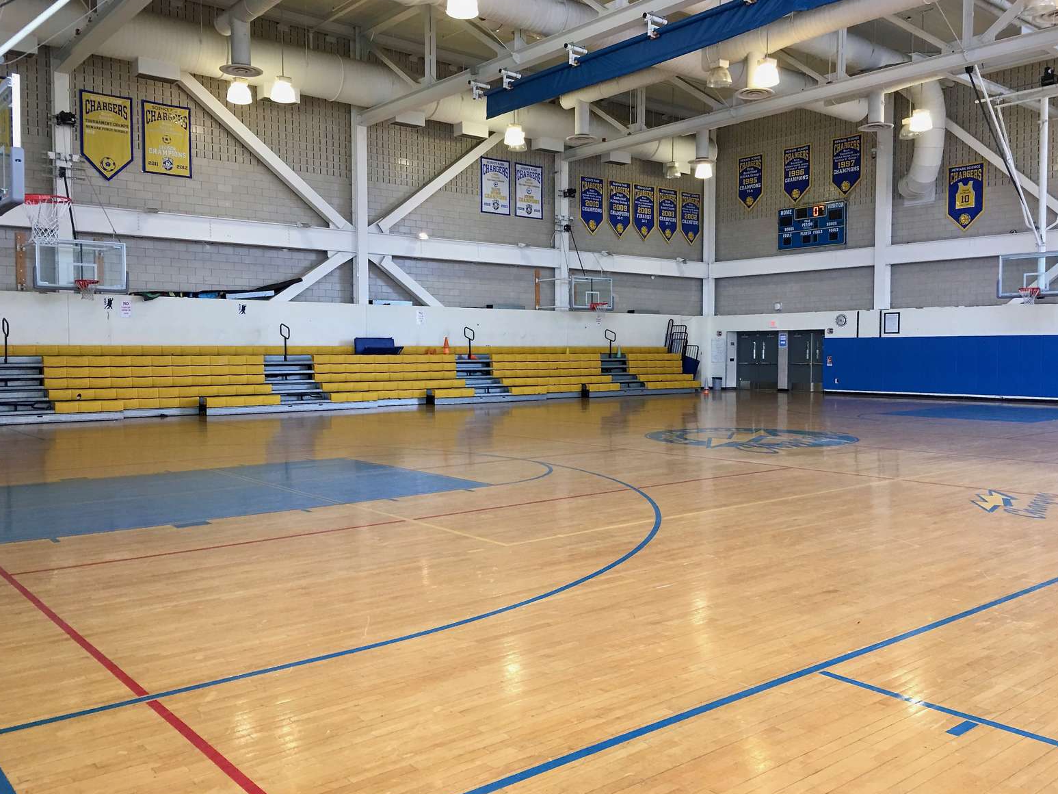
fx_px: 917
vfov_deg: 46.8
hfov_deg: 60.0
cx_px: 531
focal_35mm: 30
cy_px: 389
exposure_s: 1/30
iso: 40
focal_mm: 4.15
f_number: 2.2
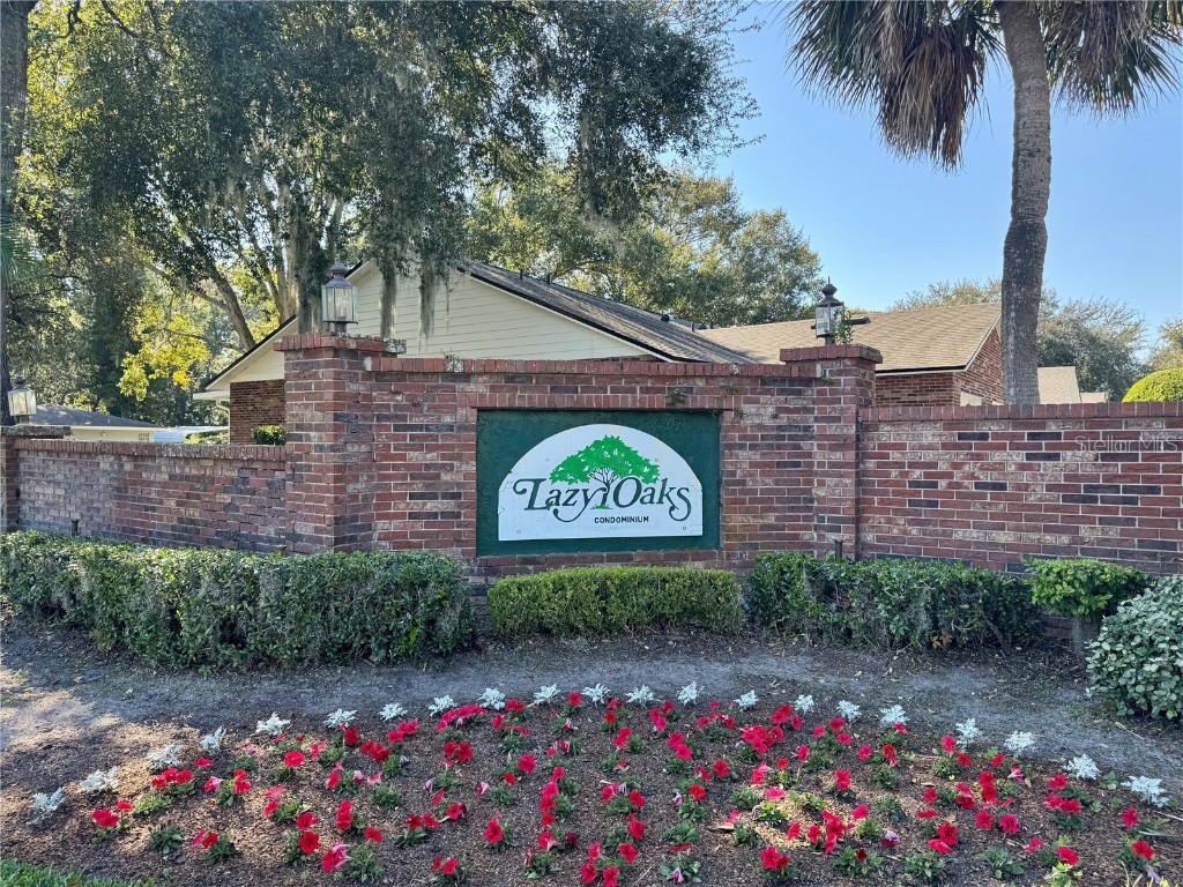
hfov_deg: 71.6
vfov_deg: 56.8
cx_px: 592
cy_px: 444
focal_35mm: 24
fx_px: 820
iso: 80
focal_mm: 6.76
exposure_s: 1/567
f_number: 1.78
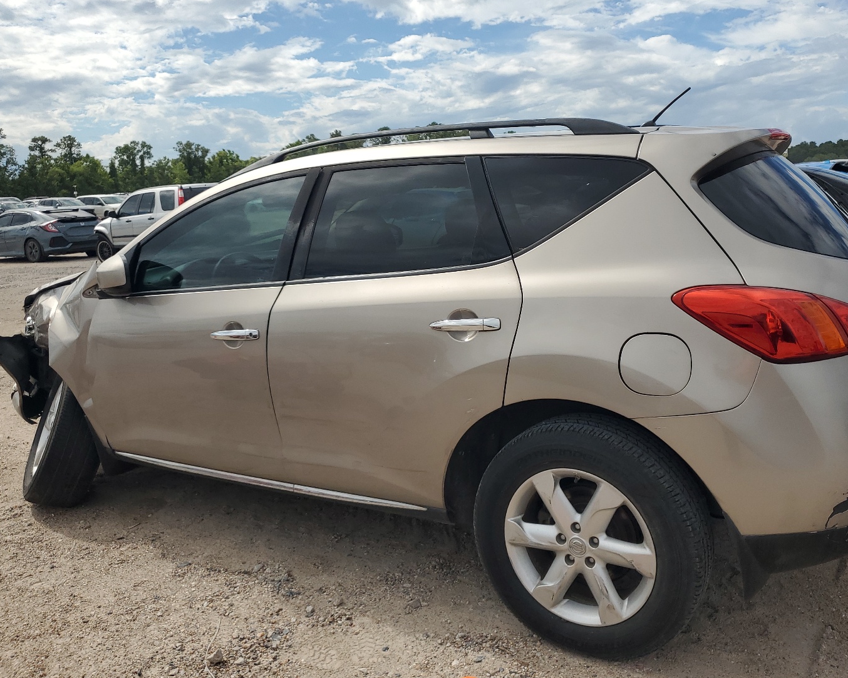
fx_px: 753
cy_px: 311
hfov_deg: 58.7
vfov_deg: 48.4
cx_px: 467
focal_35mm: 30
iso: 50
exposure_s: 1/5000
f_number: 1.5
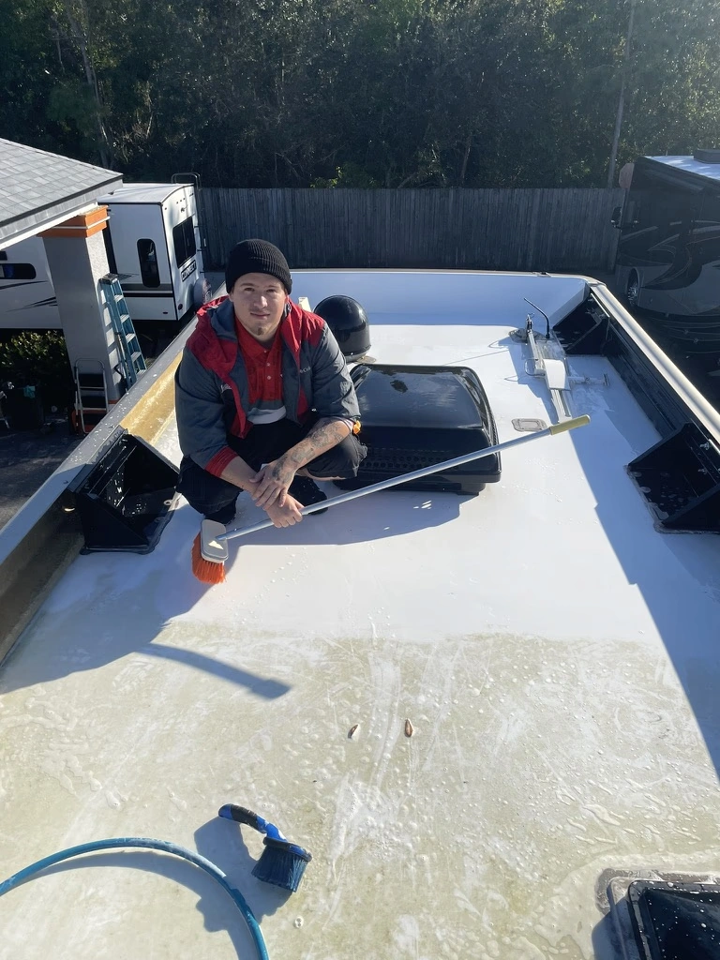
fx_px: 721
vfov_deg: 67.3
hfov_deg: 53.1
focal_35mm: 26
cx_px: 360
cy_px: 480
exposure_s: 1/3731
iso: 32
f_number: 1.6
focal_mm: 4.2
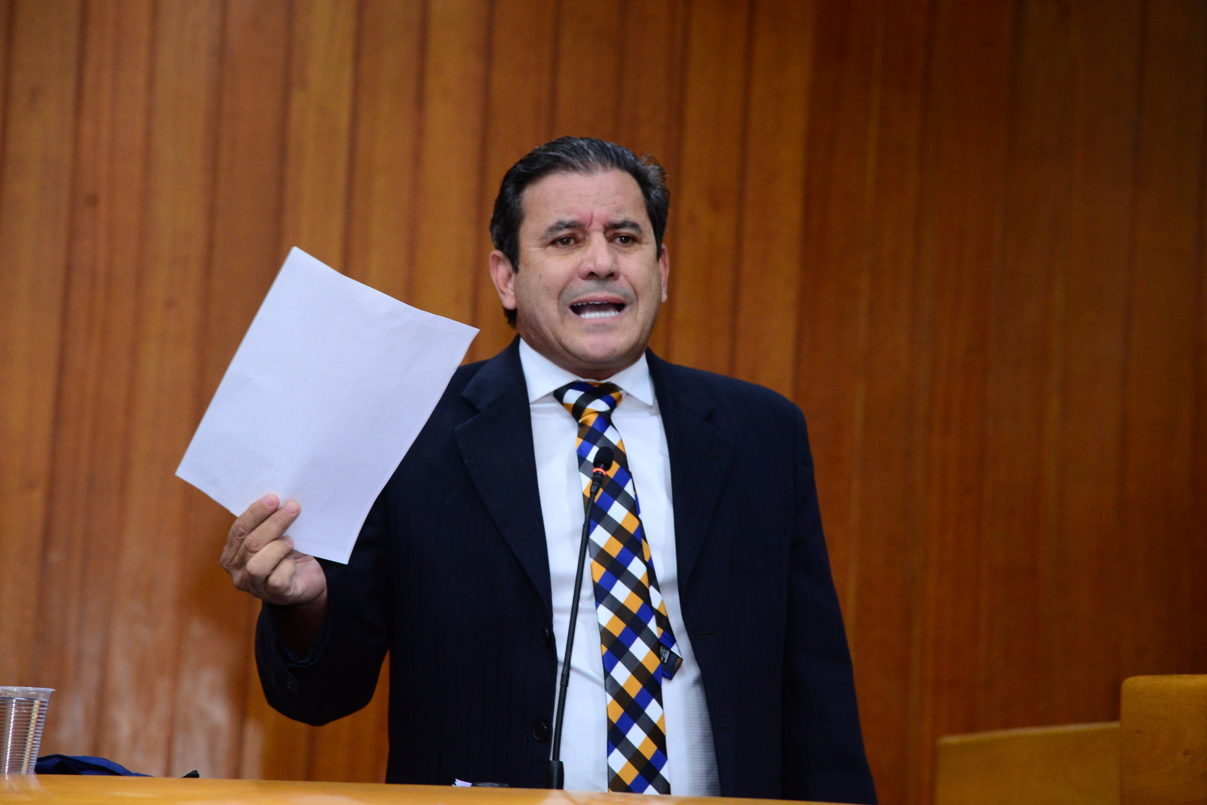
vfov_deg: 11.4
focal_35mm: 120
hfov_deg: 17.1
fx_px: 4025
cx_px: 604
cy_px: 402
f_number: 5
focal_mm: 120
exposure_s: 1/60
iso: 2000
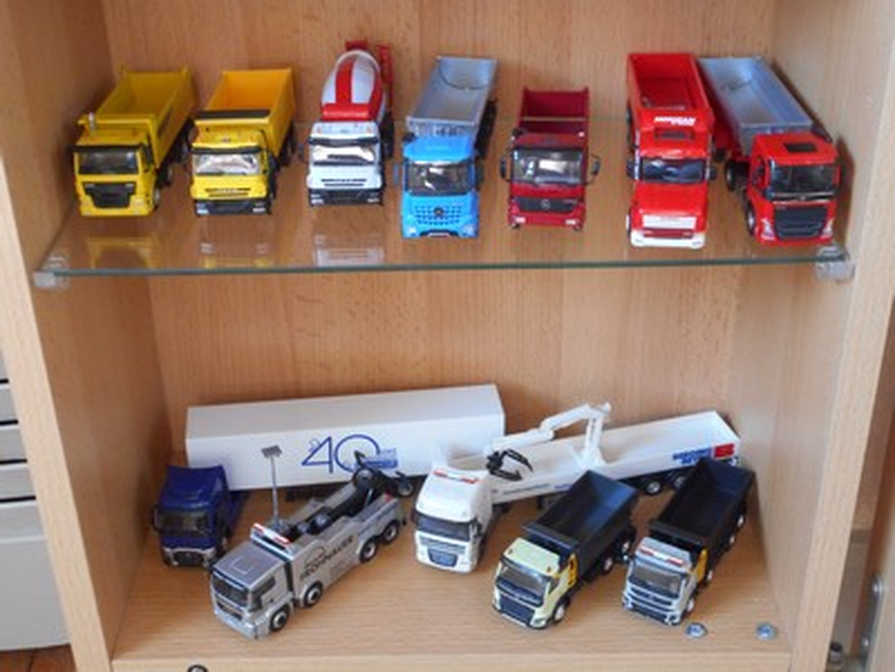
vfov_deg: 28.6
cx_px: 448
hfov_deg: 37.5
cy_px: 336
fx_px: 1319
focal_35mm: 51
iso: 400
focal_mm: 9.1
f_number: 4.9
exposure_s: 1/30
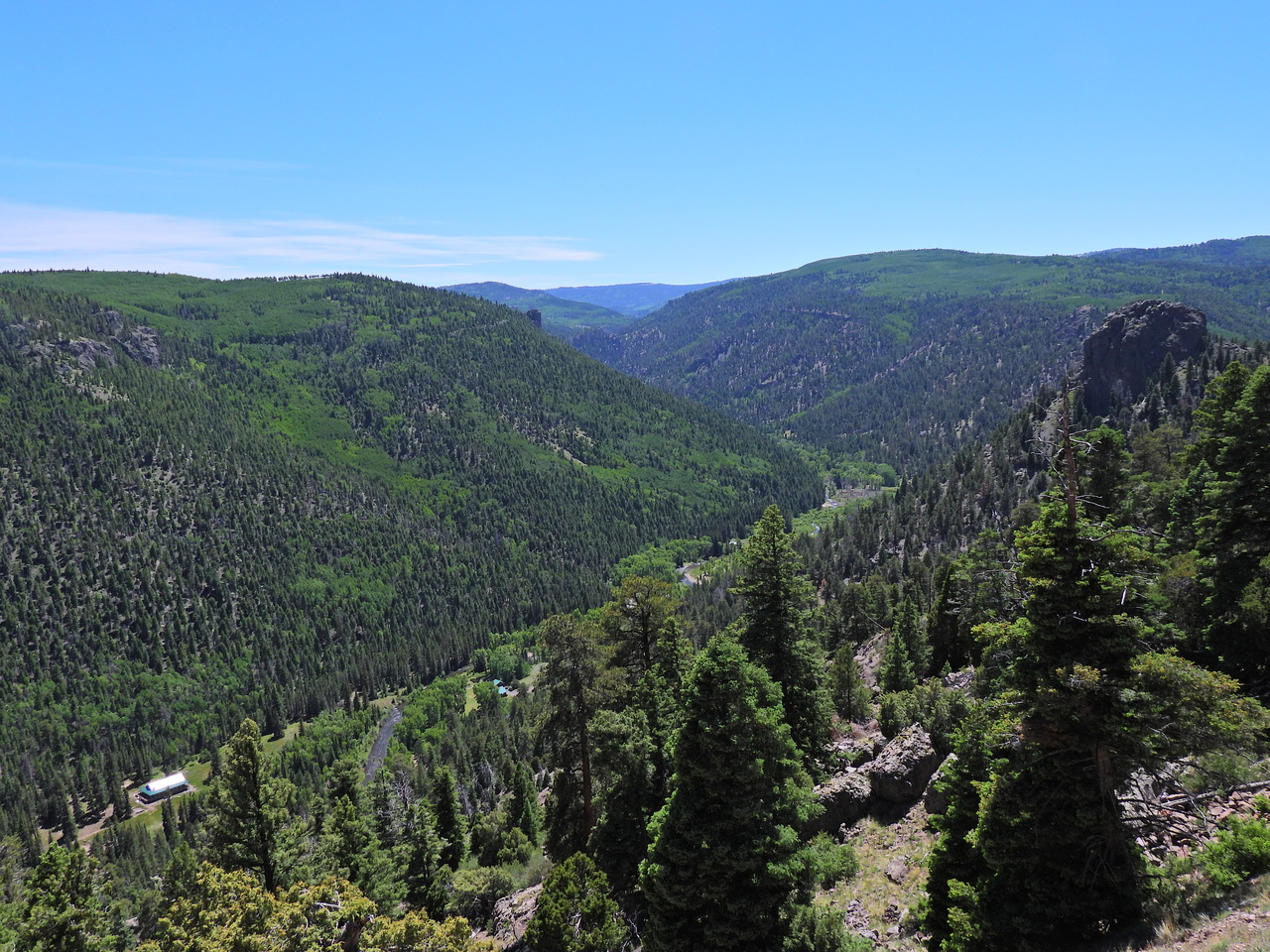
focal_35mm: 30
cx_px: 635
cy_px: 476
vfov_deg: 46.8
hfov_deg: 60.0
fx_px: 1101
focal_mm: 5.4
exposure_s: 1/1600
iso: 100
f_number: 3.2
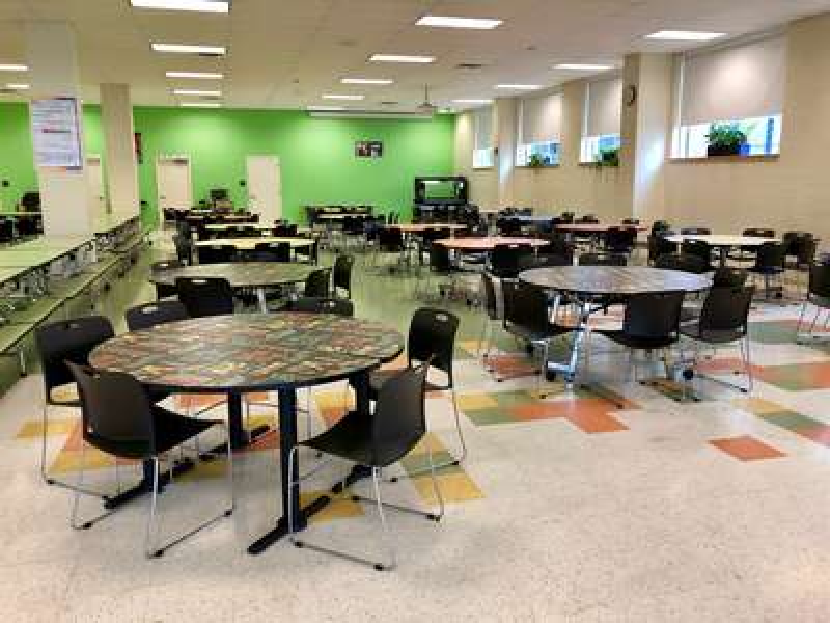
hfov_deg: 63.4
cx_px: 415
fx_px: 671
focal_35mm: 28
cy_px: 312
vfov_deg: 49.7
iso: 40
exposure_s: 1/30
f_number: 1.8
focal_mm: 4
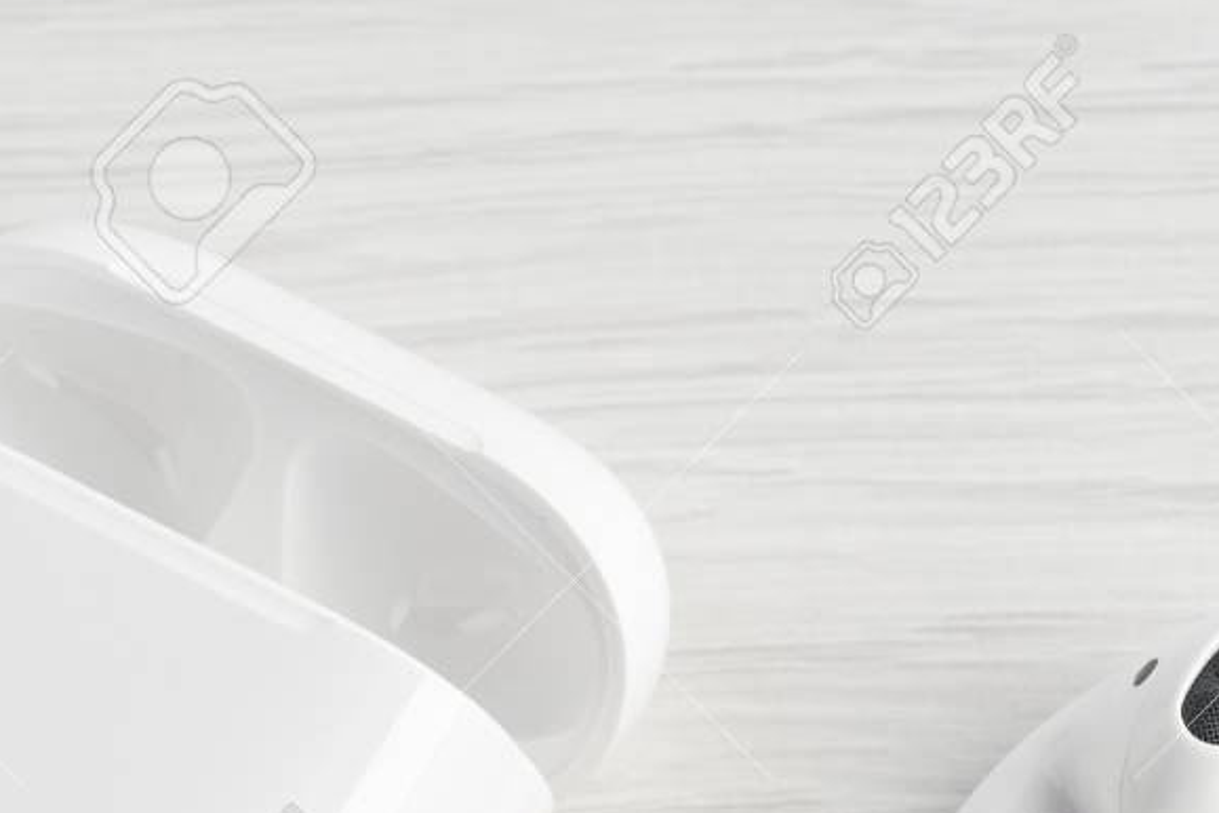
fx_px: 6839
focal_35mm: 202
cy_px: 878
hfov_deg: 10.2
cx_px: 573
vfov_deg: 6.8
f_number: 11
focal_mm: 90
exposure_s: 1/1.25
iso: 100
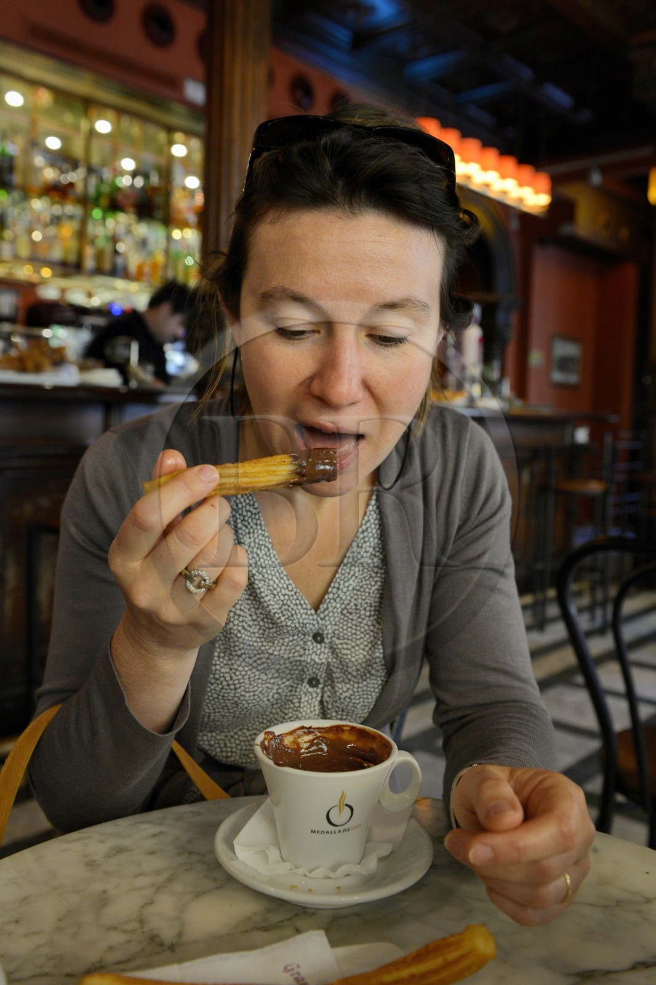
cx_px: 328
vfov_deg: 58.7
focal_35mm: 32
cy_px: 492
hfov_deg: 41.1
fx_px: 875
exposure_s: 1/50
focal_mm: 32
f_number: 5
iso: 1600
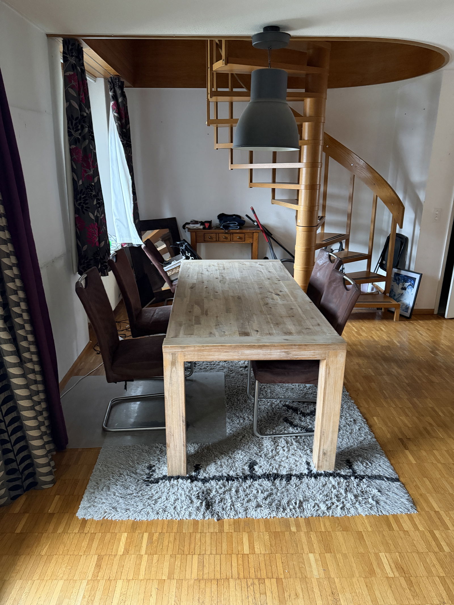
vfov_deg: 71.6
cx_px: 227
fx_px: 420
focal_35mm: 24
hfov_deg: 56.8
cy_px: 302
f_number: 1.78
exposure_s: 1/43
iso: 800
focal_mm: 6.76
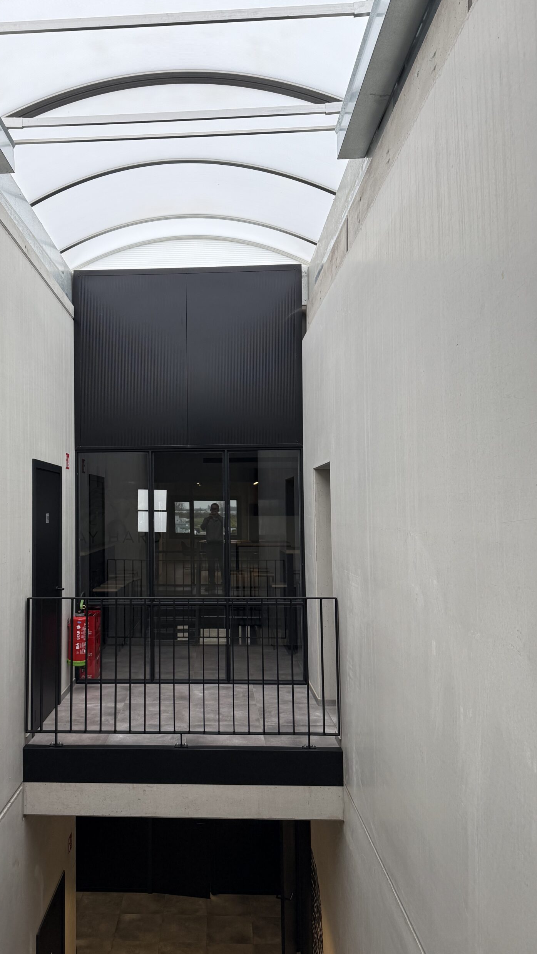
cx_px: 176
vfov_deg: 69.9
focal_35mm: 27
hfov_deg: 42.3
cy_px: 483
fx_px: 683
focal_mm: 6.76
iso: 100
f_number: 1.78
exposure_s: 1/155
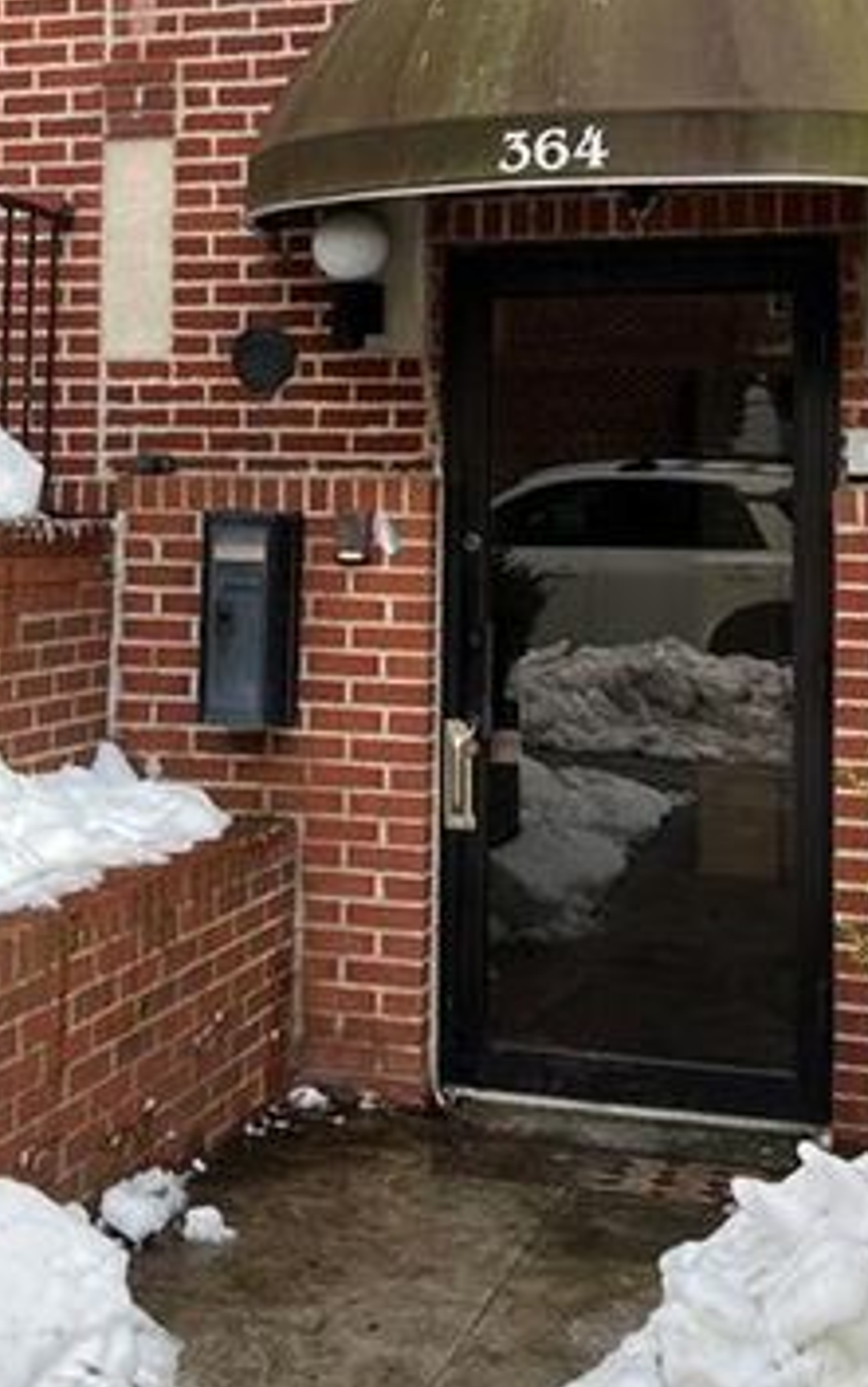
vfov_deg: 38.2
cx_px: 365
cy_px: 418
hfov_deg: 24.9
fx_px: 1966
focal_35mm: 52
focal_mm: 5.7
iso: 32
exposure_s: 1/133
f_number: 1.5
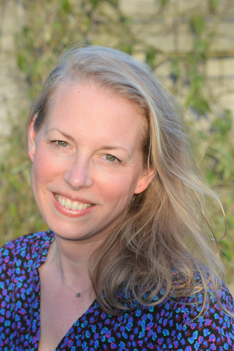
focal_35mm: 128
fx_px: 1245
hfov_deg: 10.7
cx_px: 117
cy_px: 176
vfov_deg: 16.1
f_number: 8
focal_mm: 85
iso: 220
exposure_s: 1/125
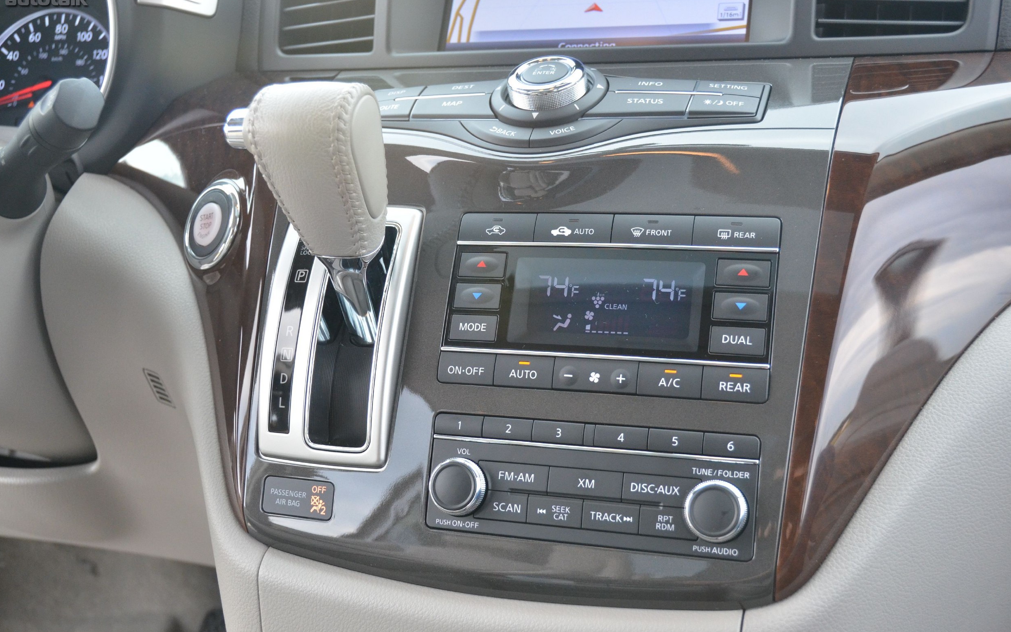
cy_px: 327
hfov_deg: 46.2
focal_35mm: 43
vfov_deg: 29.9
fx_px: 1185
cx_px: 506
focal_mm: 28
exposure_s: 1/250
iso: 1600
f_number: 4
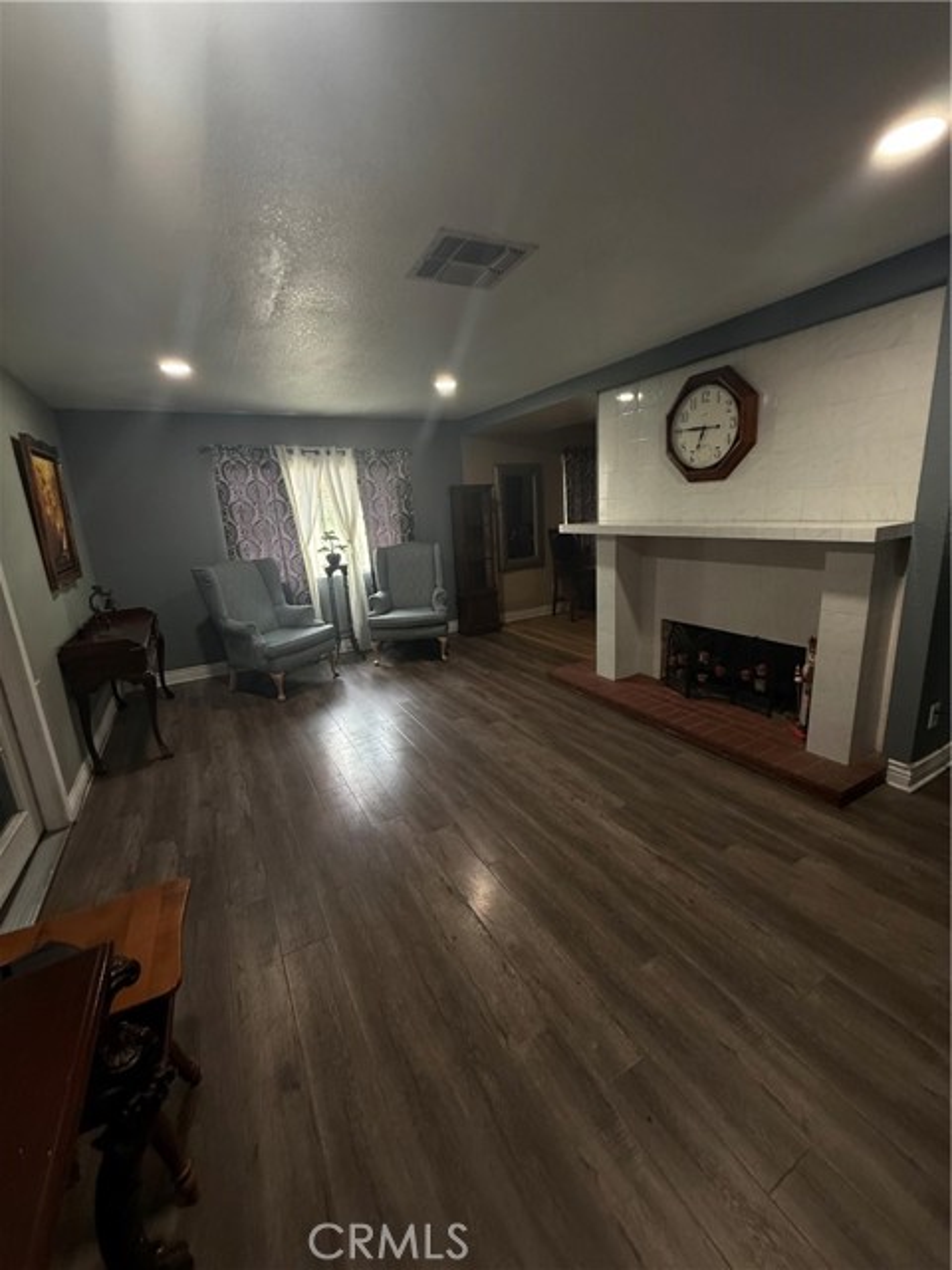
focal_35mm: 14
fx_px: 513
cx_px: 476
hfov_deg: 85.7
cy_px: 635
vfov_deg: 102.1
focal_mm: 2.22
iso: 250
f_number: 2.2
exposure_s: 1/60
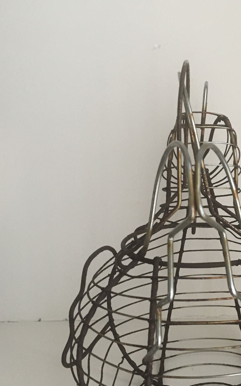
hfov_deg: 24.7
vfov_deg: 39.6
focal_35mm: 51
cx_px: 213
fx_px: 536
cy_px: 200
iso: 200
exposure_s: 1/33
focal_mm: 4.15
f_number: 2.2
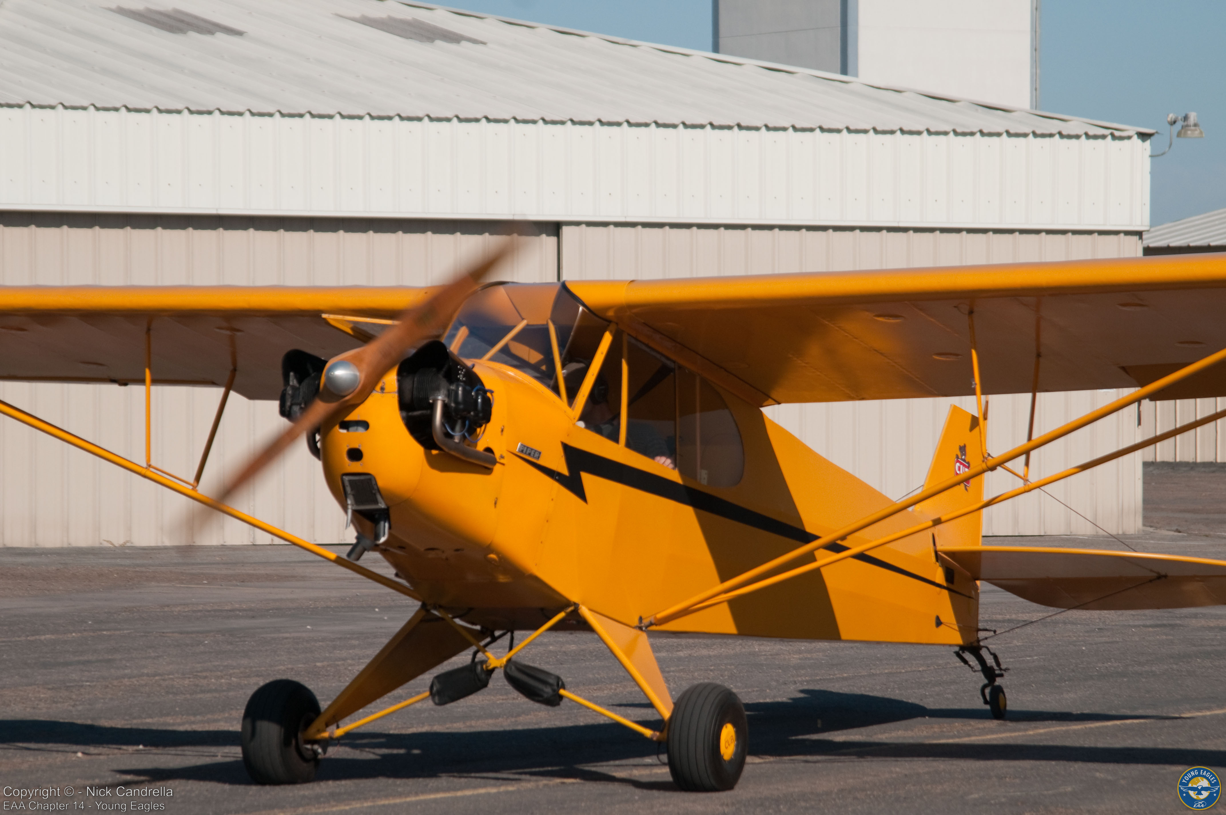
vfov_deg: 7.5
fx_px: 6225
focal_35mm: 183
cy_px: 408
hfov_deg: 11.2
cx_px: 613
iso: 200
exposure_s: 1/500
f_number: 5.3
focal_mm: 122
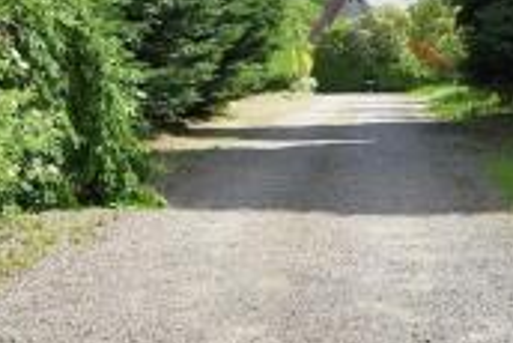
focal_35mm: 83
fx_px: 1184
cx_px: 352
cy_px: 73
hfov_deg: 24.3
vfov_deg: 16.4
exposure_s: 1/250
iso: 100
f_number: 8
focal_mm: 20
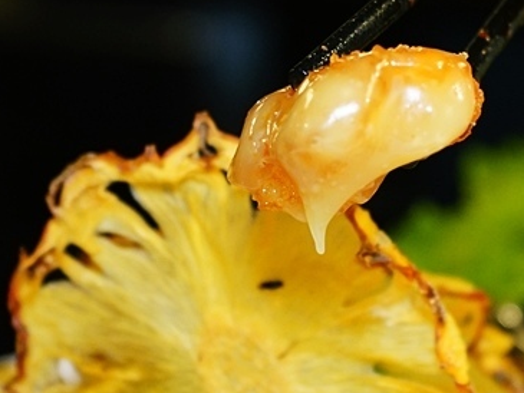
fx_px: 1787
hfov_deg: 16.6
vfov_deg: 12.5
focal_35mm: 118
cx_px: 375
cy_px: 110
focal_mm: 56
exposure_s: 1/60
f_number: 5
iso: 2500
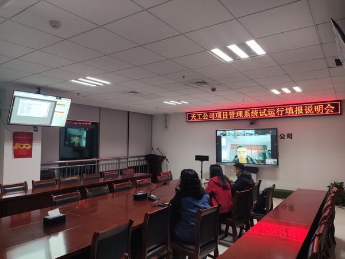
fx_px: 249
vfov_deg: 54.9
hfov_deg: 69.4
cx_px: 172
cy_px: 130
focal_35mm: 25
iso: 204
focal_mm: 4.71
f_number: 1.79
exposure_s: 1/50
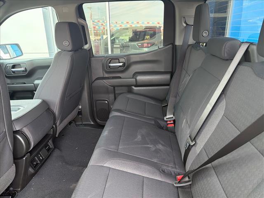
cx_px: 132
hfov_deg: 71.6
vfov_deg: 56.8
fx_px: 183
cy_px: 99
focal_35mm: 24
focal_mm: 6.76
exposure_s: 1/153
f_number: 1.78
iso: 200
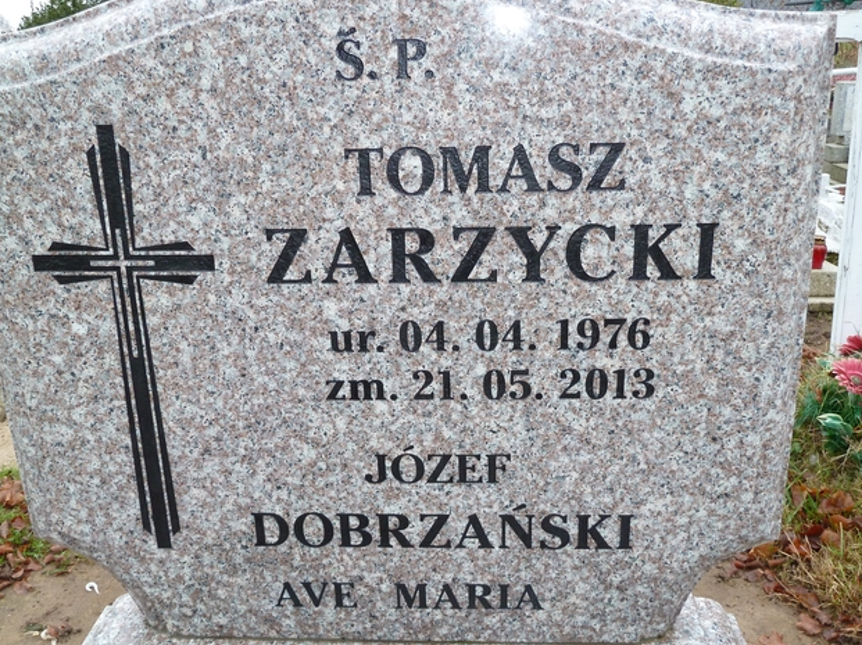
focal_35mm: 33
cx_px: 439
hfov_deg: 55.4
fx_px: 821
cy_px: 325
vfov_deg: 42.9
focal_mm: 5.3
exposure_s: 1/30
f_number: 3.5
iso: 125
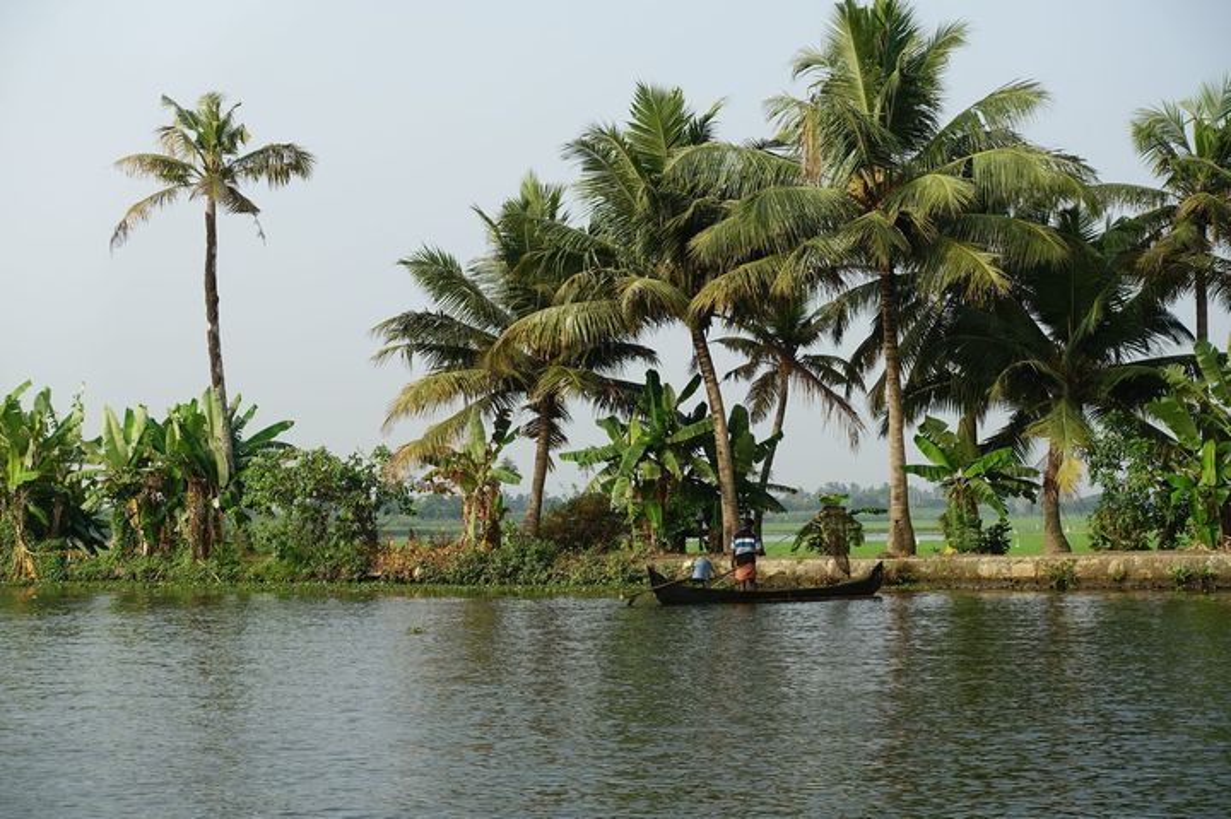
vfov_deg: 19.4
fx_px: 2392
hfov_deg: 28.9
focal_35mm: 70
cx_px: 616
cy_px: 410
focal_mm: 25.7
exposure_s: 1/320
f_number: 5.6
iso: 125
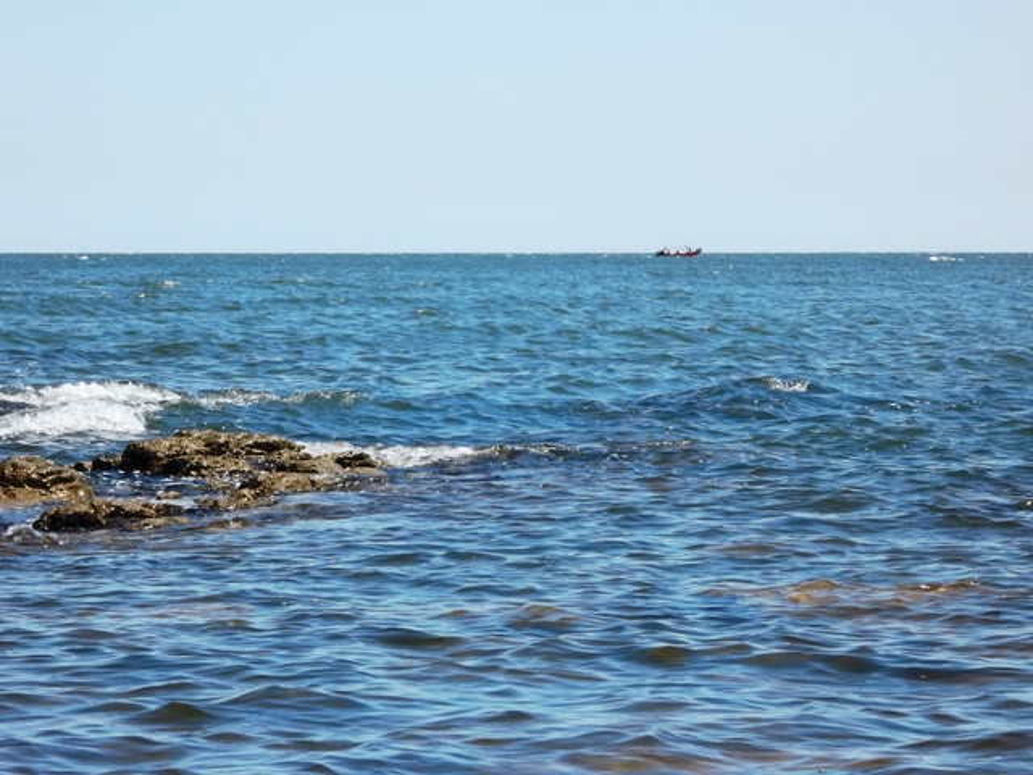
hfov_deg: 12.0
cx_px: 516
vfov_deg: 9.0
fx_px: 4924
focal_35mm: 165
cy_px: 388
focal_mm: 29.5
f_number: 5.9
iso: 64
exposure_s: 1/320
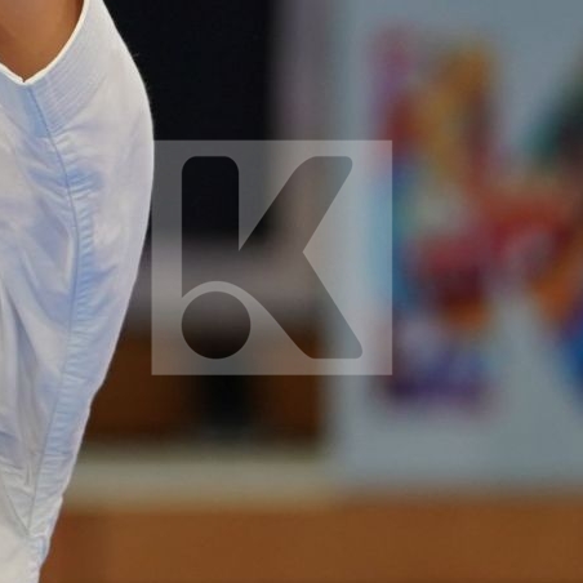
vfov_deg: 1.9
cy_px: 258
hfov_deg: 1.8
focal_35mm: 947
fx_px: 18045
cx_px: -165
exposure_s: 1/400
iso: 800
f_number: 2.8
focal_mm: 187
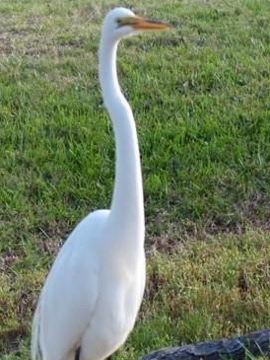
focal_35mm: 170
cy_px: 269
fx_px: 1767
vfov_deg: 11.6
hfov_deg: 8.7
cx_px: 111
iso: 250
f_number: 2.8
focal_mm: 17.4
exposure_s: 1/60
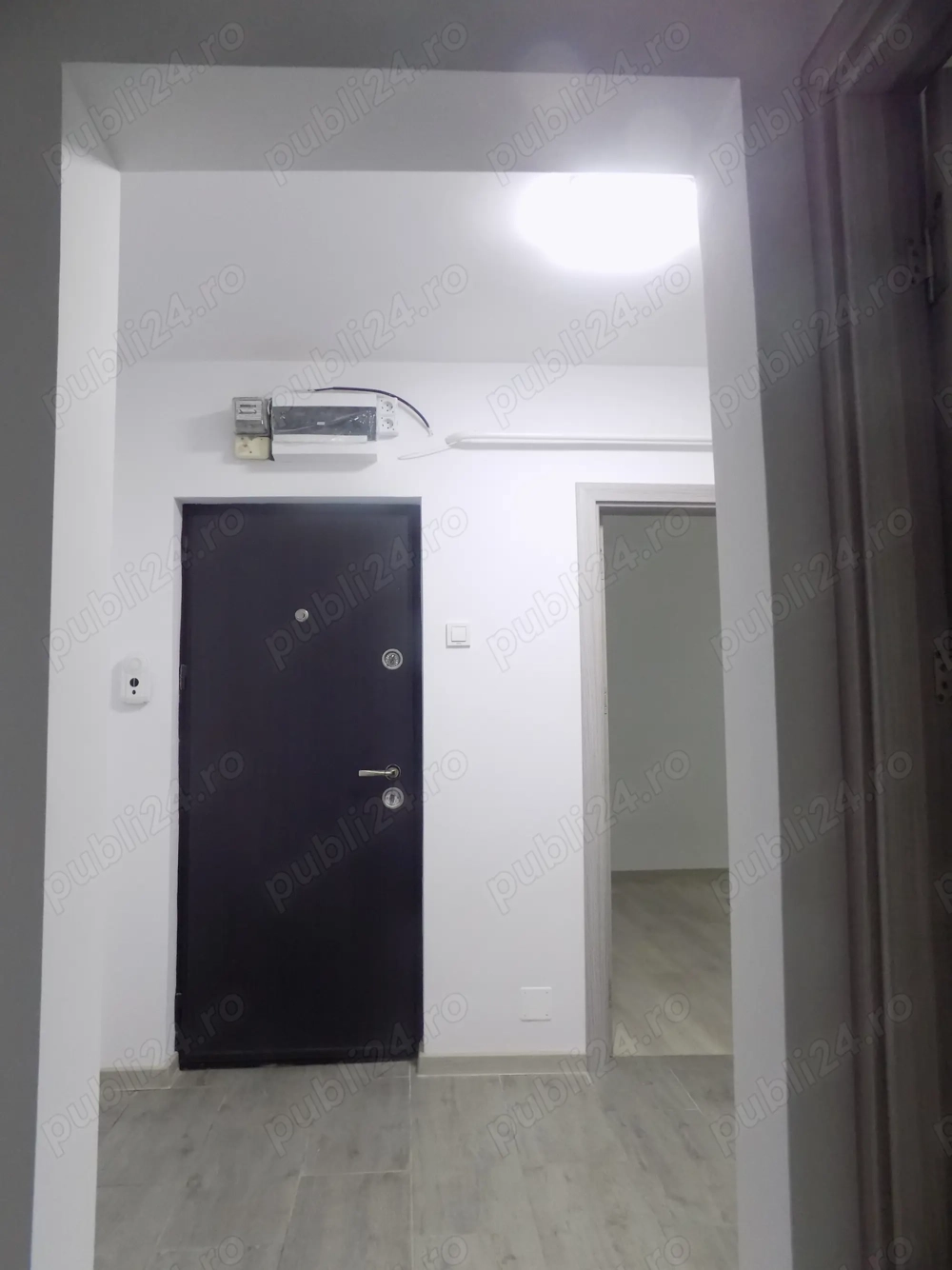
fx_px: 844
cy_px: 635
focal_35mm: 23
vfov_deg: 73.9
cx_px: 476
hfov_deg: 58.9
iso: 250
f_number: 3.1
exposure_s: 1/30
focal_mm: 4
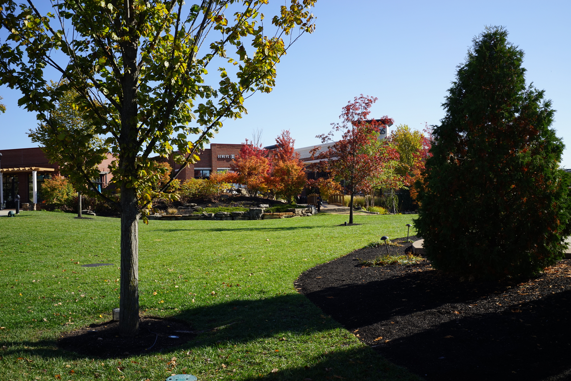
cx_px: 286
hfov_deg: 54.4
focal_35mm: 35
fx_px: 555
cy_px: 190
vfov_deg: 37.9
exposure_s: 1/125
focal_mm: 35
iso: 100
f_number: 10
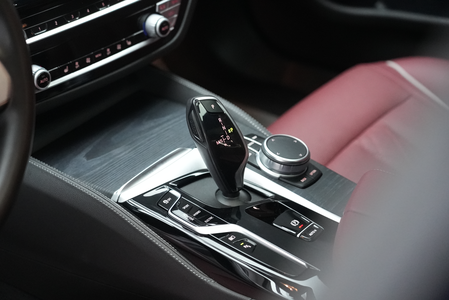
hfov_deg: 24.7
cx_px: 224
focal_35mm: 82
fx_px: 1023
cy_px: 150
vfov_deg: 16.7
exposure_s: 1/100
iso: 12800
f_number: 4
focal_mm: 82
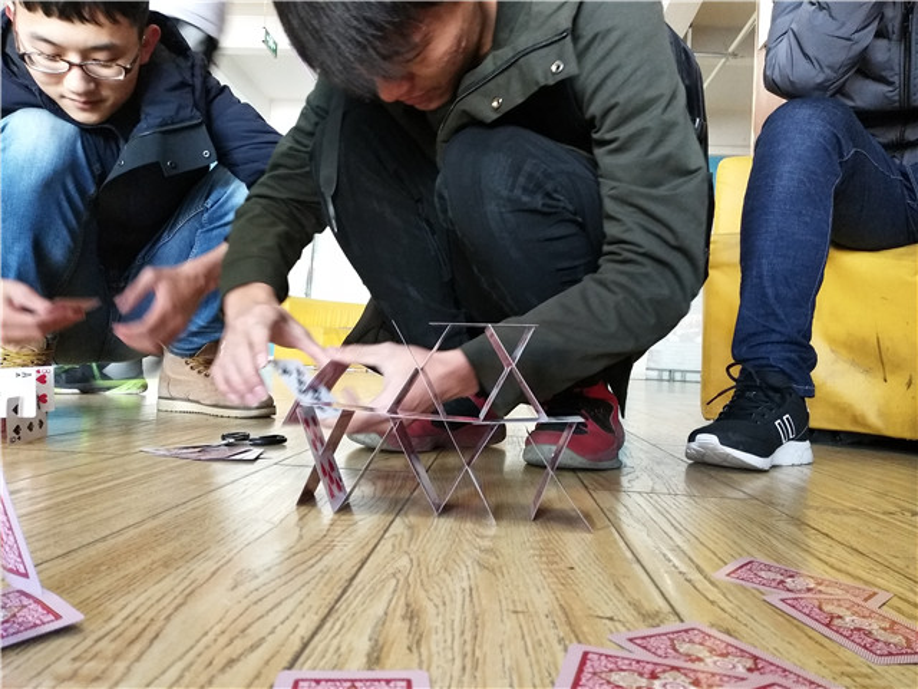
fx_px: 690
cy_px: 344
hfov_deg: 67.3
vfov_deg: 53.1
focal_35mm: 26
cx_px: 459
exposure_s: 1/25
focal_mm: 3.88
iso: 400
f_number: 2
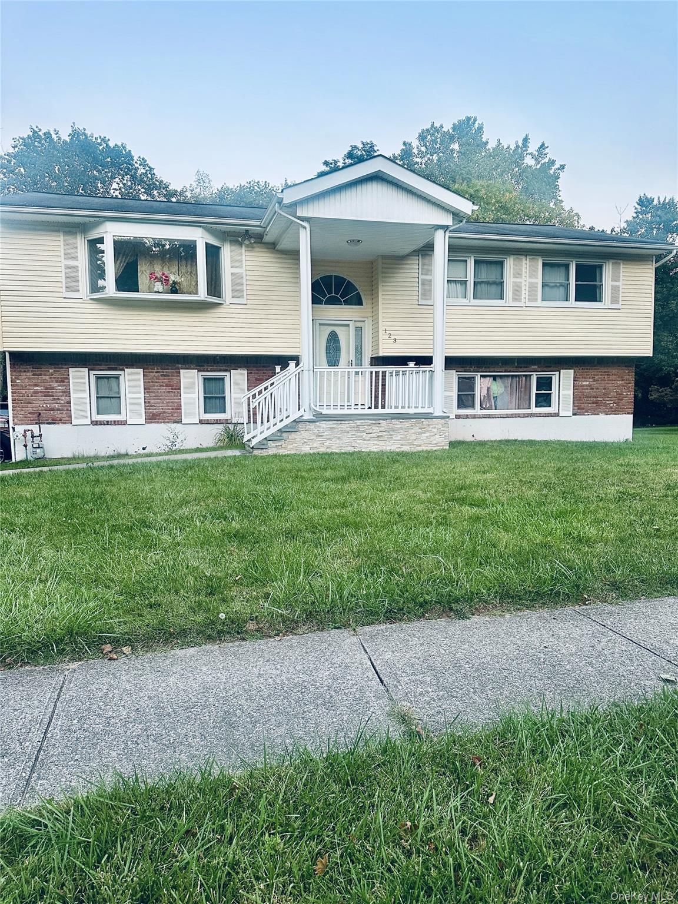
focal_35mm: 24
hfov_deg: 56.8
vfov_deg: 71.6
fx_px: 627
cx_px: 339
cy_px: 452
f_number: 1.78
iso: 250
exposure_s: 1/113
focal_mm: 6.86
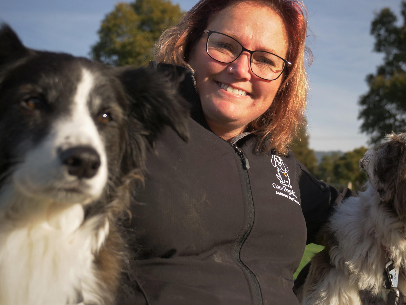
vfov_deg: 27.5
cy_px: 153
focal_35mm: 53
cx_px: 240
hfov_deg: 36.1
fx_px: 622
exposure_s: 1/30
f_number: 2.8
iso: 160
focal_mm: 20
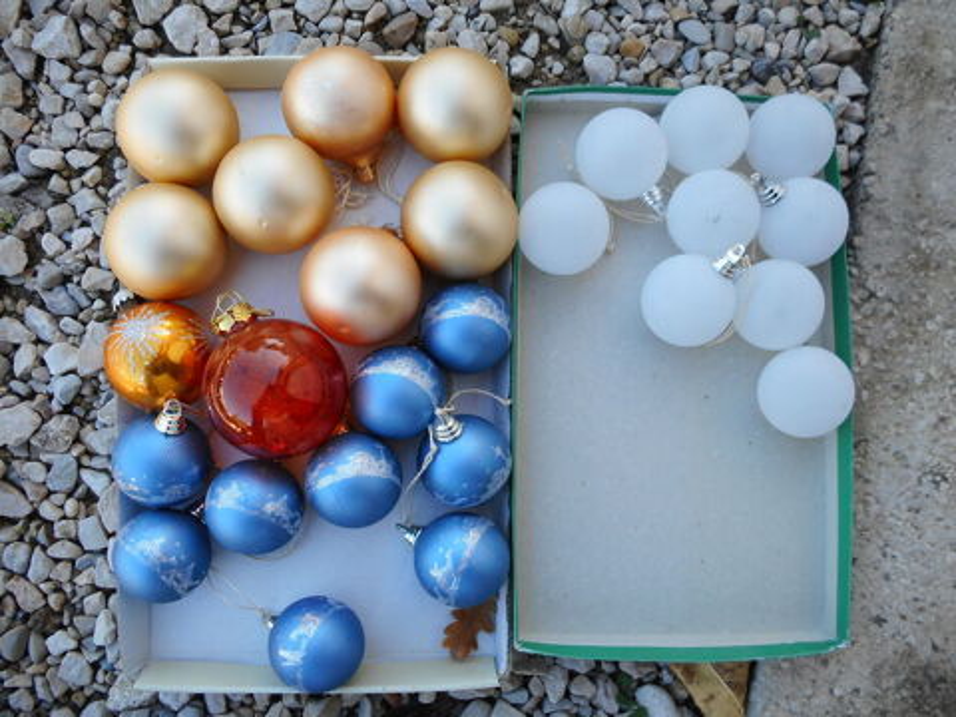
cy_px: 358
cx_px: 478
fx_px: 801
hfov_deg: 61.7
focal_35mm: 29
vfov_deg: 48.2
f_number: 4
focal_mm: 5.2
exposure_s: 1/60
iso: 80
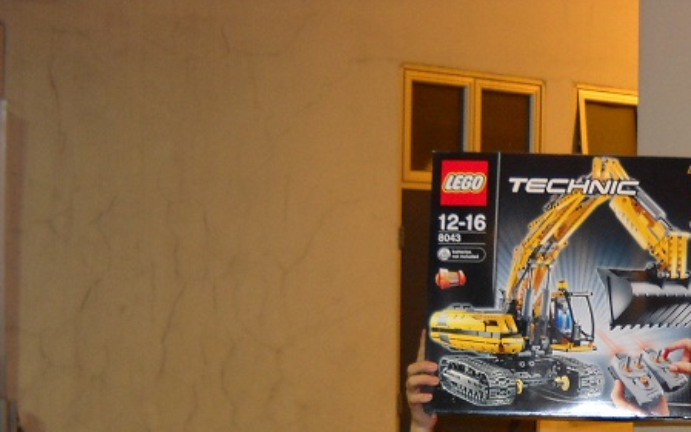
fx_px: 1488
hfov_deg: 25.5
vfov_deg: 16.1
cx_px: 593
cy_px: 463
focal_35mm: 79
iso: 200
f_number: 3.1
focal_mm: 6.72
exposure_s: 1/30
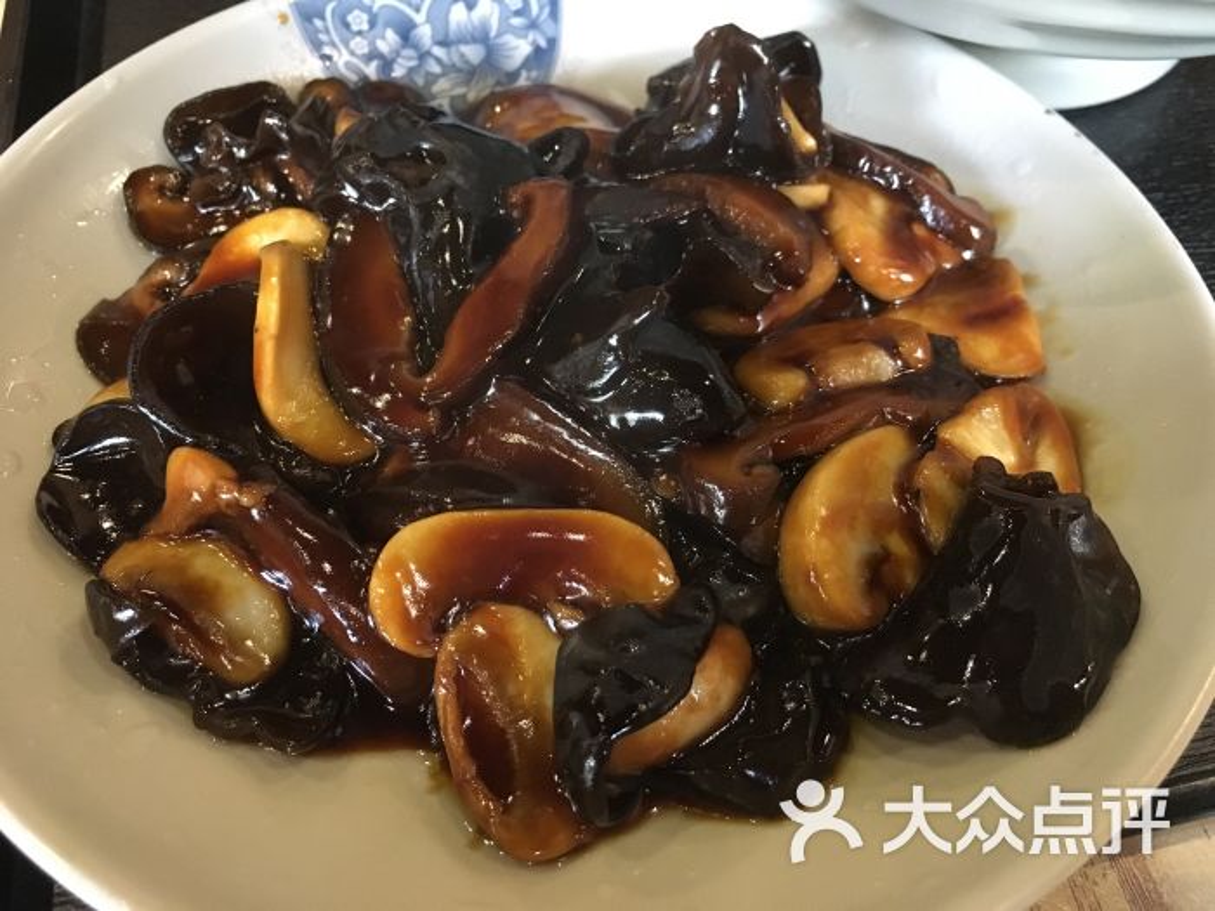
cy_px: 456
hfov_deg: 61.7
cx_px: 608
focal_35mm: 29
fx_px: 1018
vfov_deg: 48.2
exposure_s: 1/17
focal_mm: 4.15
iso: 320
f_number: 2.2
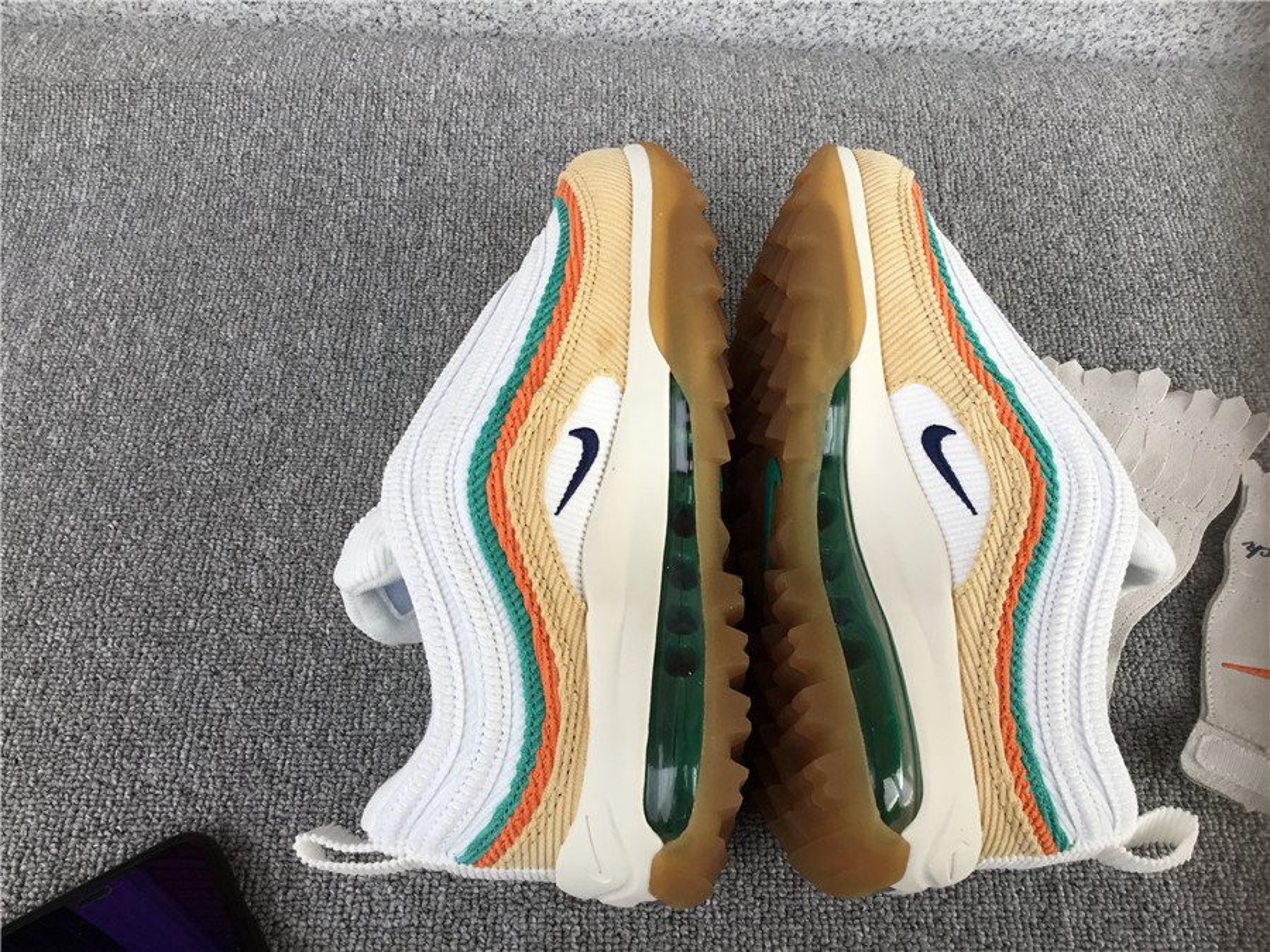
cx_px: 635
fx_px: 1137
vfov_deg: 45.4
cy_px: 476
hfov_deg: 58.4
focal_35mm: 31
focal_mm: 3.3
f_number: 2.4
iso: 25
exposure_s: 1/203
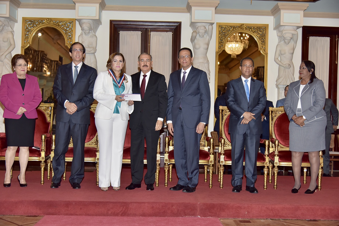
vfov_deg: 29.3
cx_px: 170
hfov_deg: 42.7
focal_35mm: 46
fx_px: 433
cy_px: 113
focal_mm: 46
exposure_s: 1/160
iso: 1000
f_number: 4
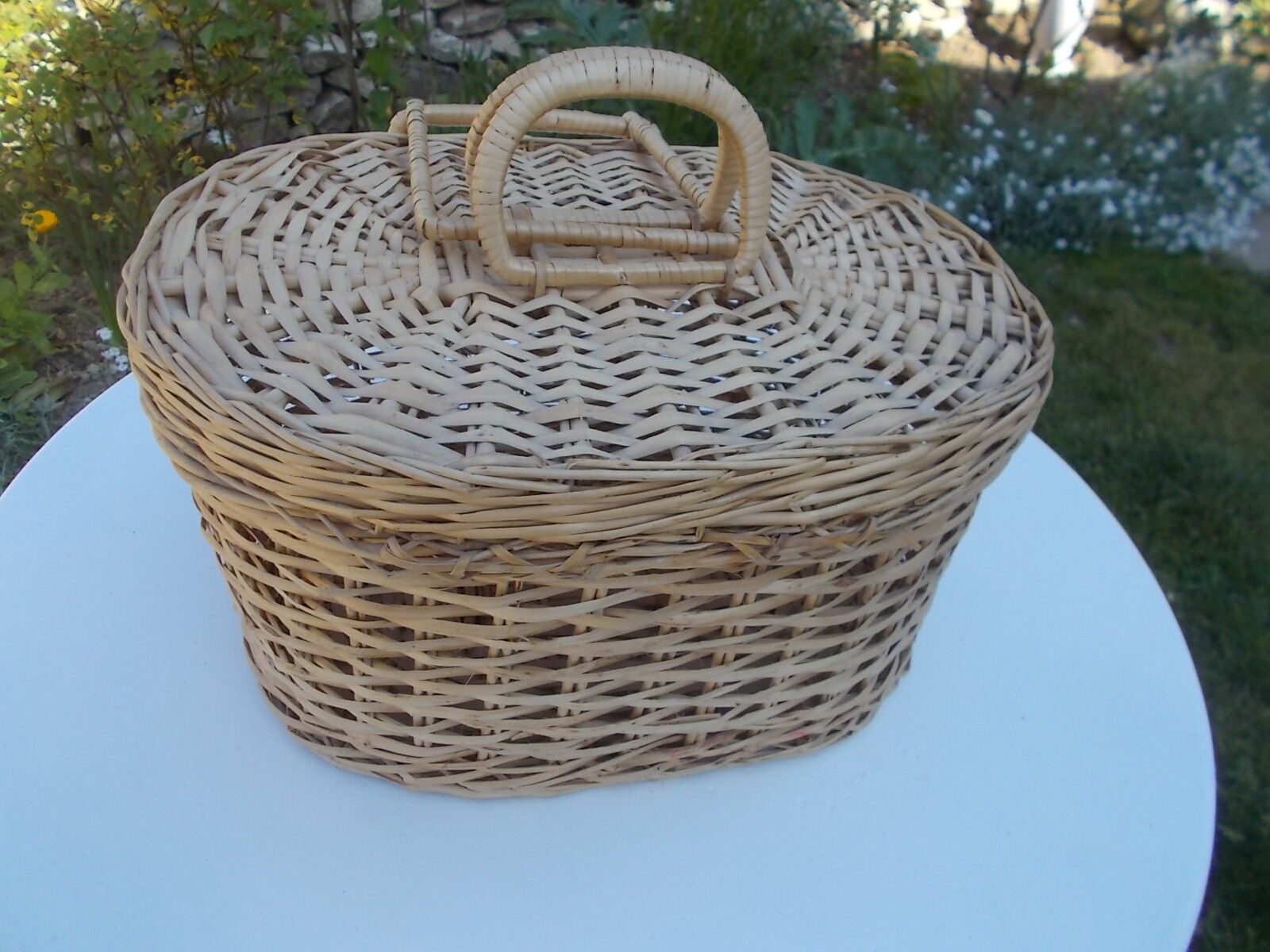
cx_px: 635
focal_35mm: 26
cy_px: 476
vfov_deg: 53.1
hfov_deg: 67.3
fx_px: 954
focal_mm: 4.6
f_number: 3.2
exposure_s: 1/320
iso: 80
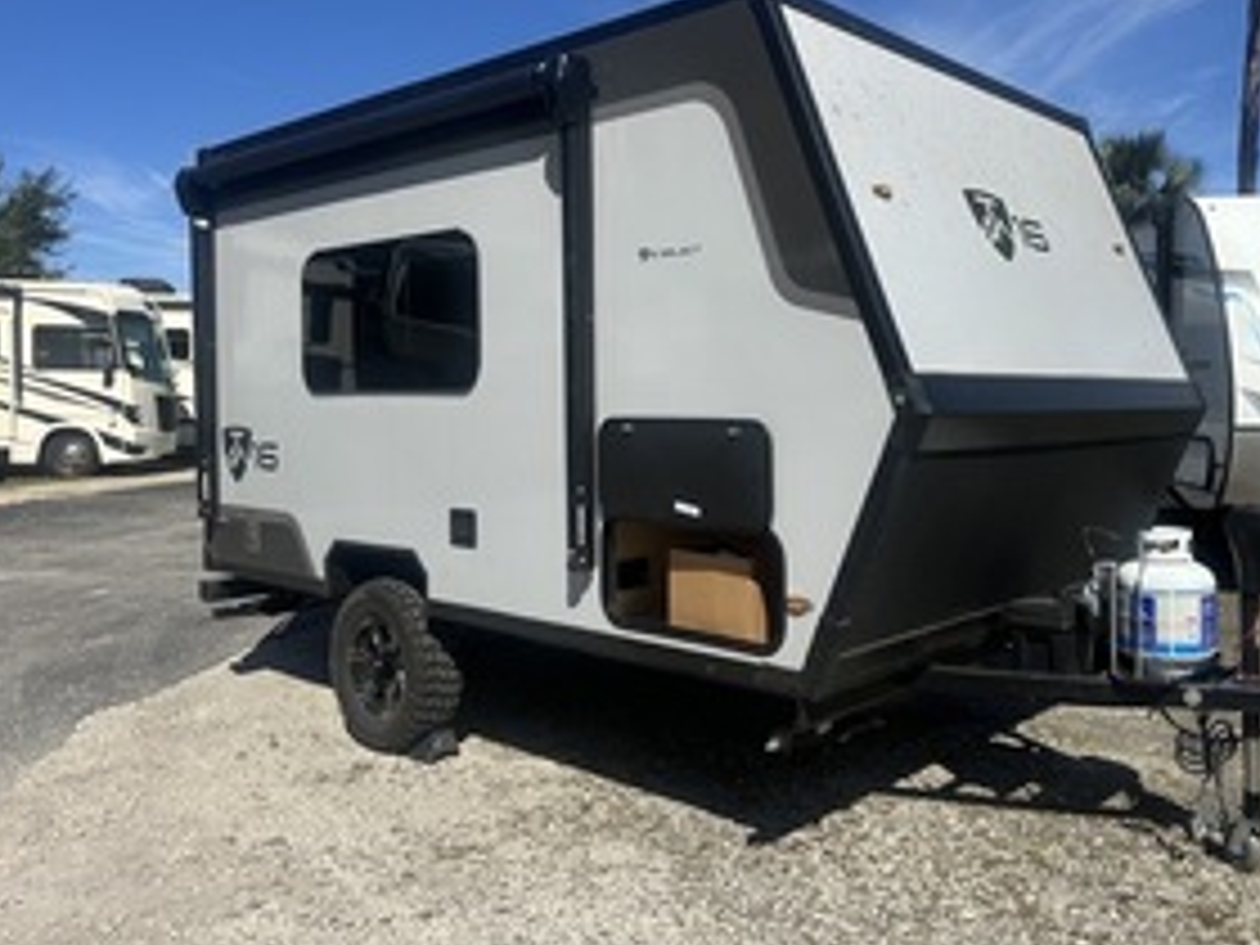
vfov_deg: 46.7
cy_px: 430
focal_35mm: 30
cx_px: 738
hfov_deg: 59.6
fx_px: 1092
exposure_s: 1/7042
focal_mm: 6.86
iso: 80
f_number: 1.78
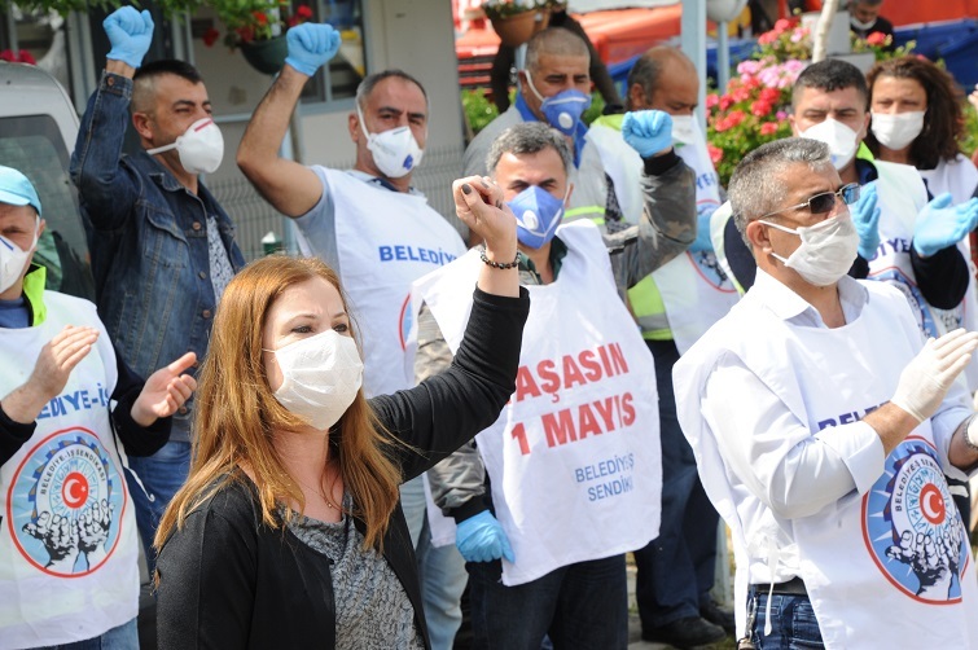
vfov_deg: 9.1
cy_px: 325
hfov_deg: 13.7
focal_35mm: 150
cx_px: 489
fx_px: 4071
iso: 1000
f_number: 14
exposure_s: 1/320
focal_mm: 150
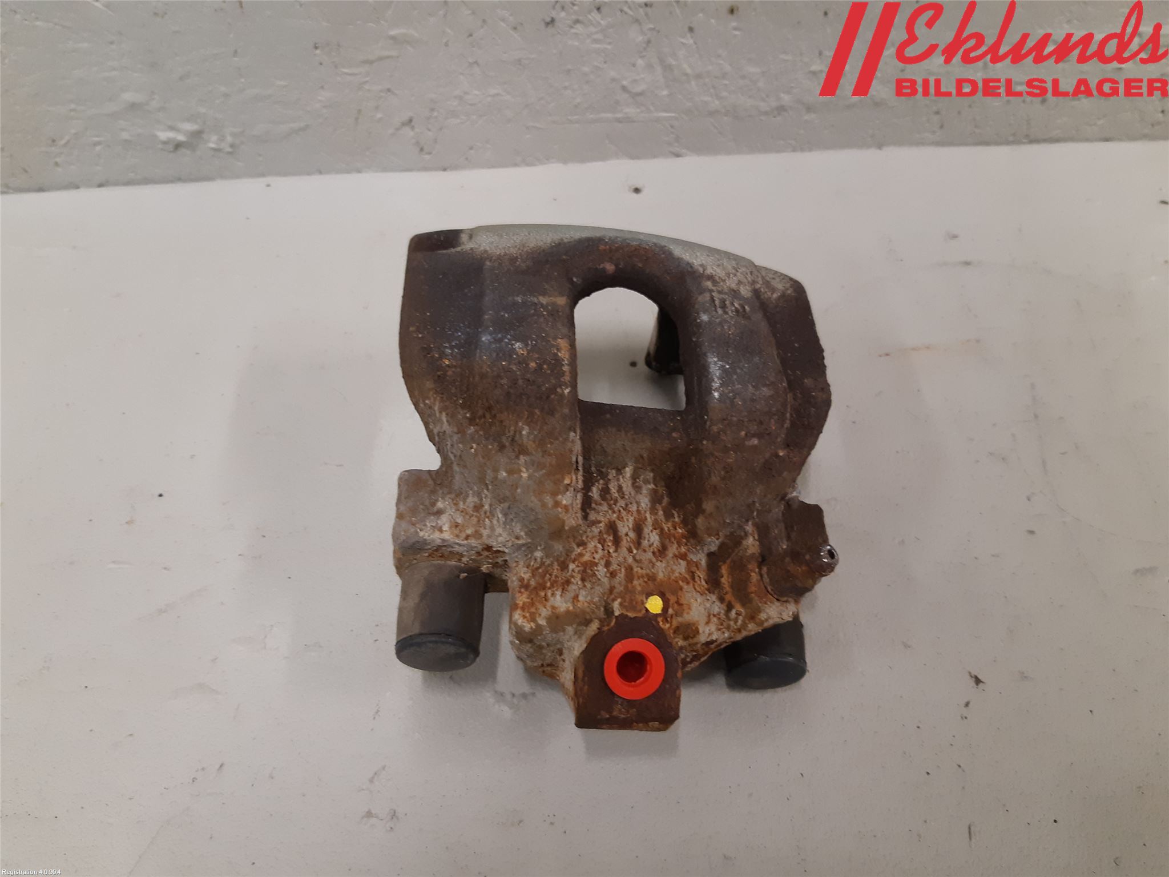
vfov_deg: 53.1
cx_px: 584
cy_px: 438
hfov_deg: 67.3
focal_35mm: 26
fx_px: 878
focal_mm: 3.93
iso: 160
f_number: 1.7
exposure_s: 1/50
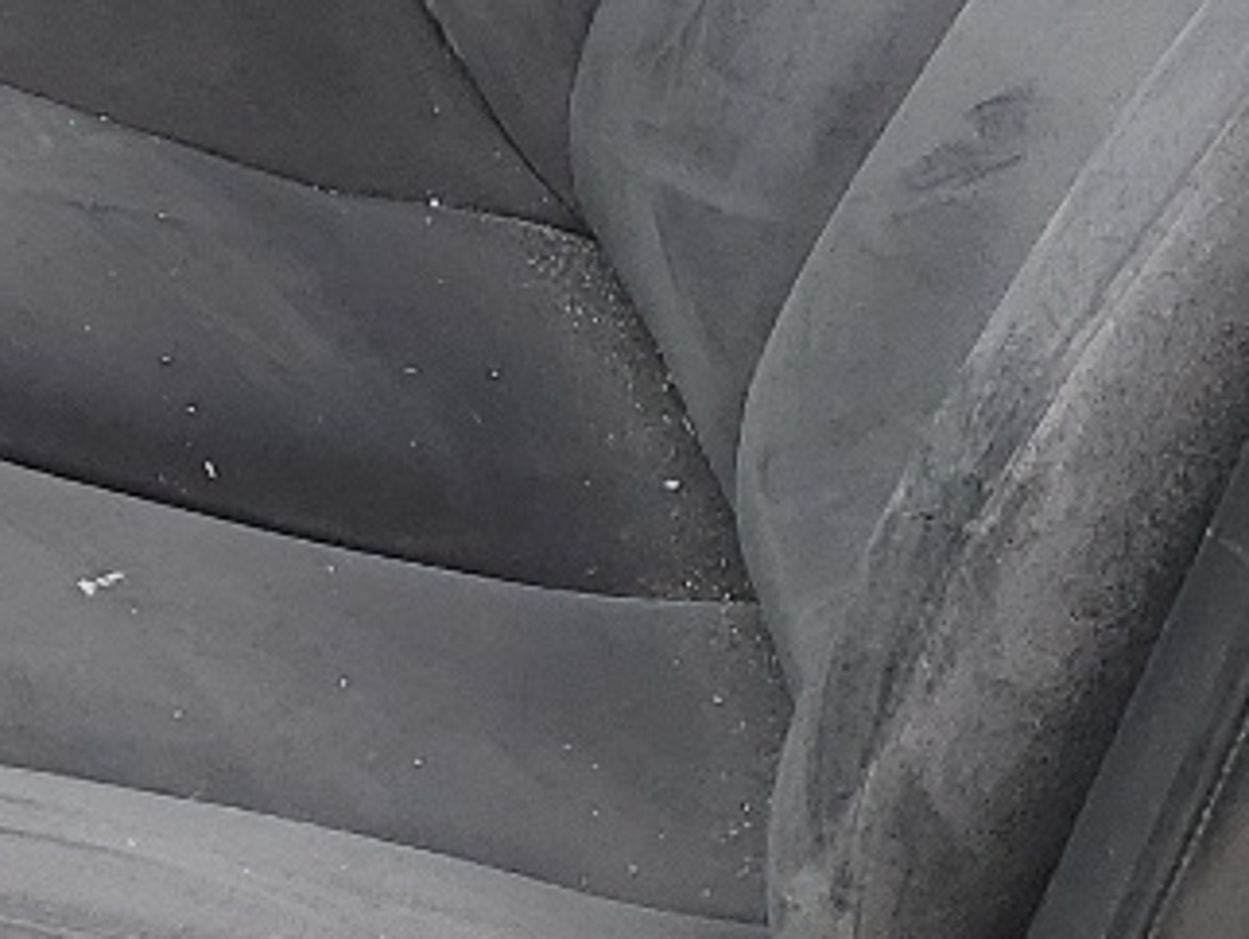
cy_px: -477
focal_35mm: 129
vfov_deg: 11.1
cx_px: -737
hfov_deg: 14.1
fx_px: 4658
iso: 50
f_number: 1.5
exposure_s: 1/250
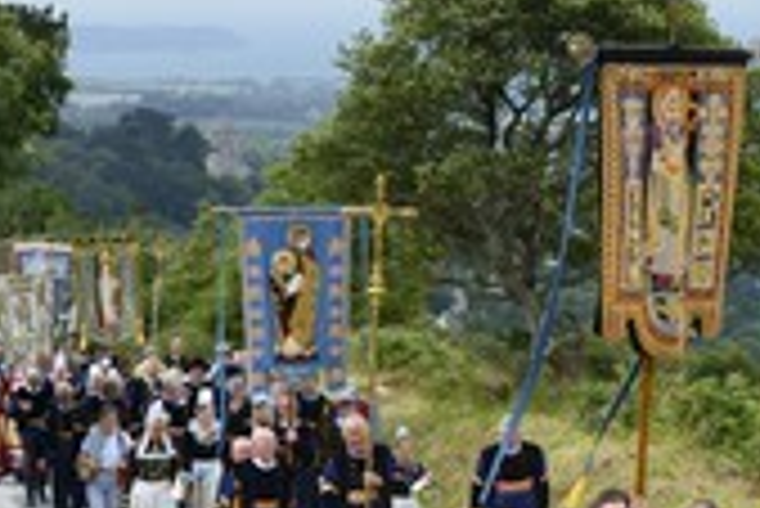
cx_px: 603
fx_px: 3676
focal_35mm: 174
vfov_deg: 7.9
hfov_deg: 11.8
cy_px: 472
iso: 200
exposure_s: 1/250
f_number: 10
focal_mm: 70
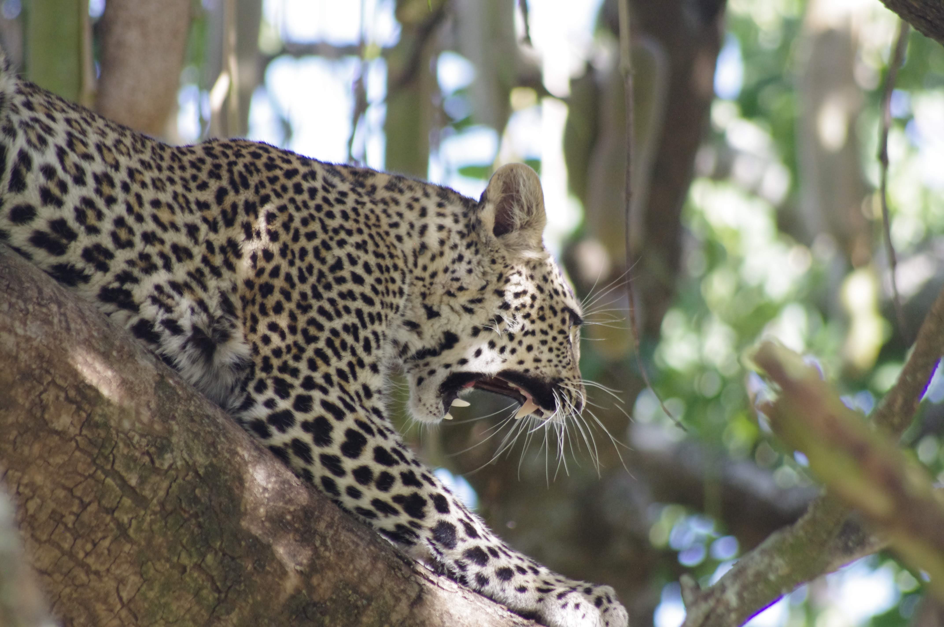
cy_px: 314
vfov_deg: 3.0
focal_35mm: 450
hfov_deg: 4.6
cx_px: 472
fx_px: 11786
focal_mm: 300
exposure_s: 1/400
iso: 1600
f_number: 5.6
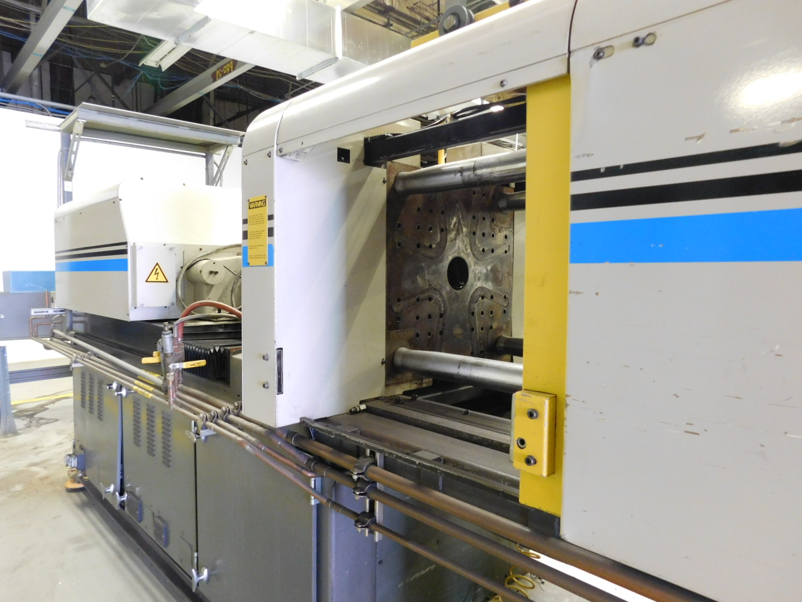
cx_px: 401
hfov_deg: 73.9
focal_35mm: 23
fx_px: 533
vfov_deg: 58.9
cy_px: 301
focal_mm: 4
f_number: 3
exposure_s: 1/10
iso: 400
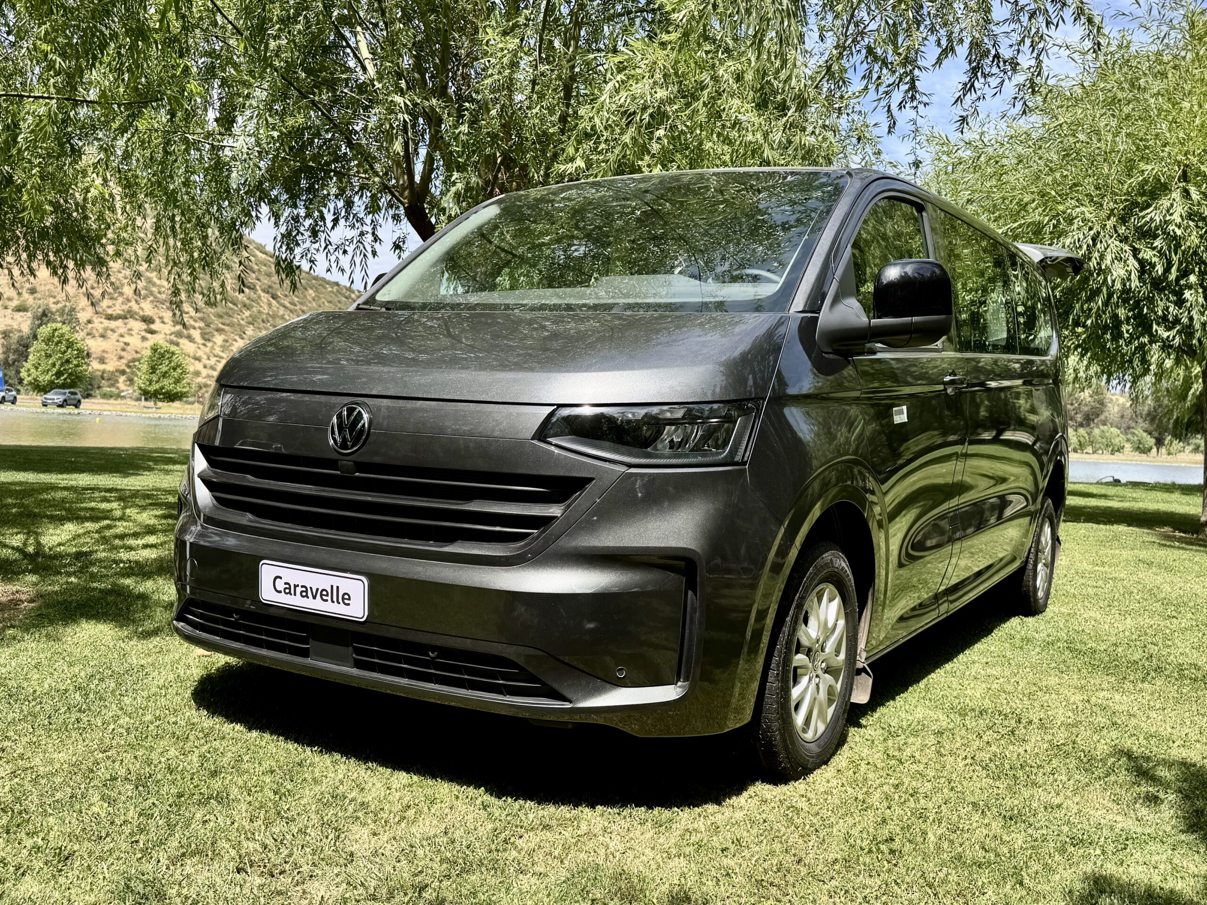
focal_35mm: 24
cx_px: 604
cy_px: 452
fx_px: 837
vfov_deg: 56.8
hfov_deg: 71.6
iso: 80
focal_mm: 6.76
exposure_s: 1/1980
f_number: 1.78
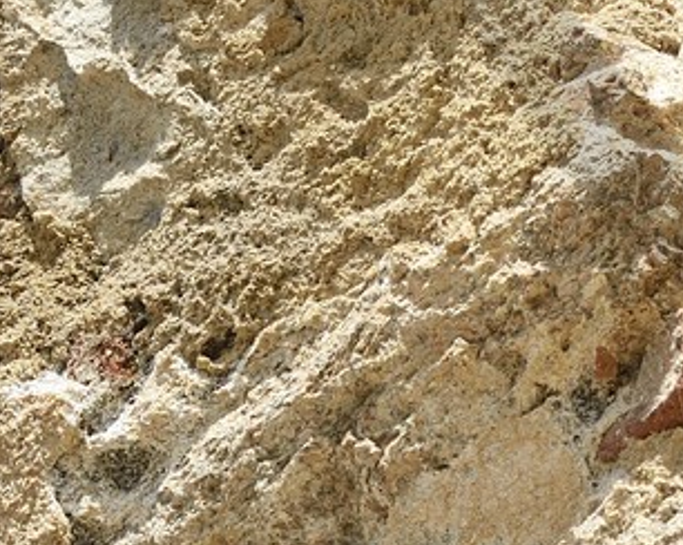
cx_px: 1263
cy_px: -433
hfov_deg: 2.7
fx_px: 14374
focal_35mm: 712
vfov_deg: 2.2
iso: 200
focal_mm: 145
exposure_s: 1/400
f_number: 7.1
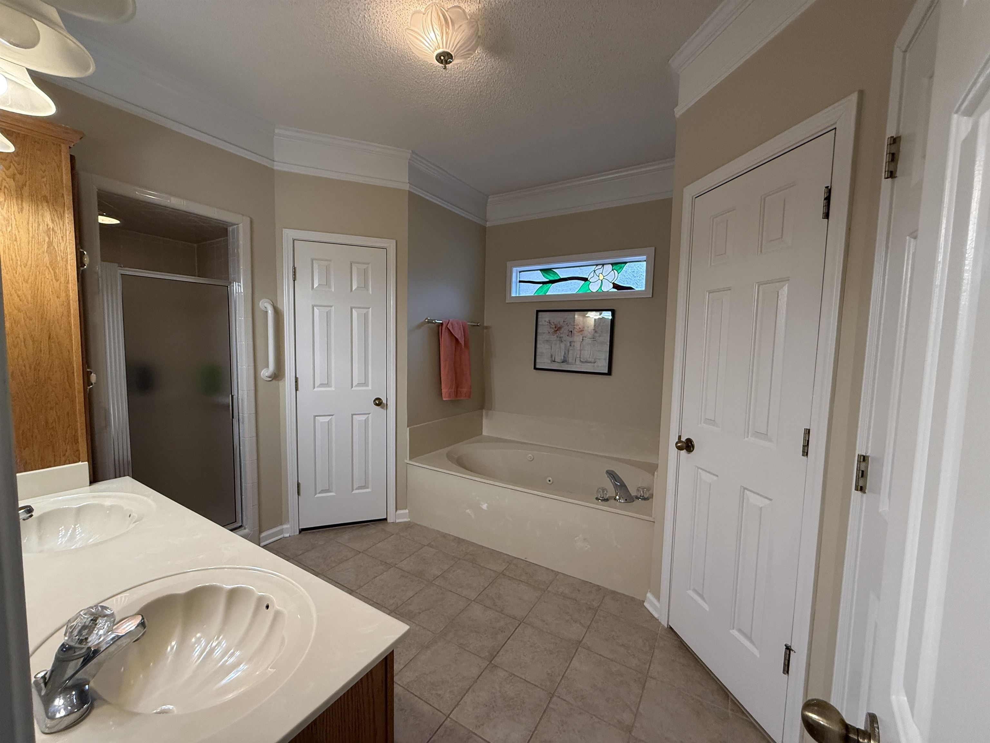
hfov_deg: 102.1
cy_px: 372
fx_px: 400
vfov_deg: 85.7
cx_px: 495
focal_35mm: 14
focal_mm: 2.22
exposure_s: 1/120
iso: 320
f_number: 2.2
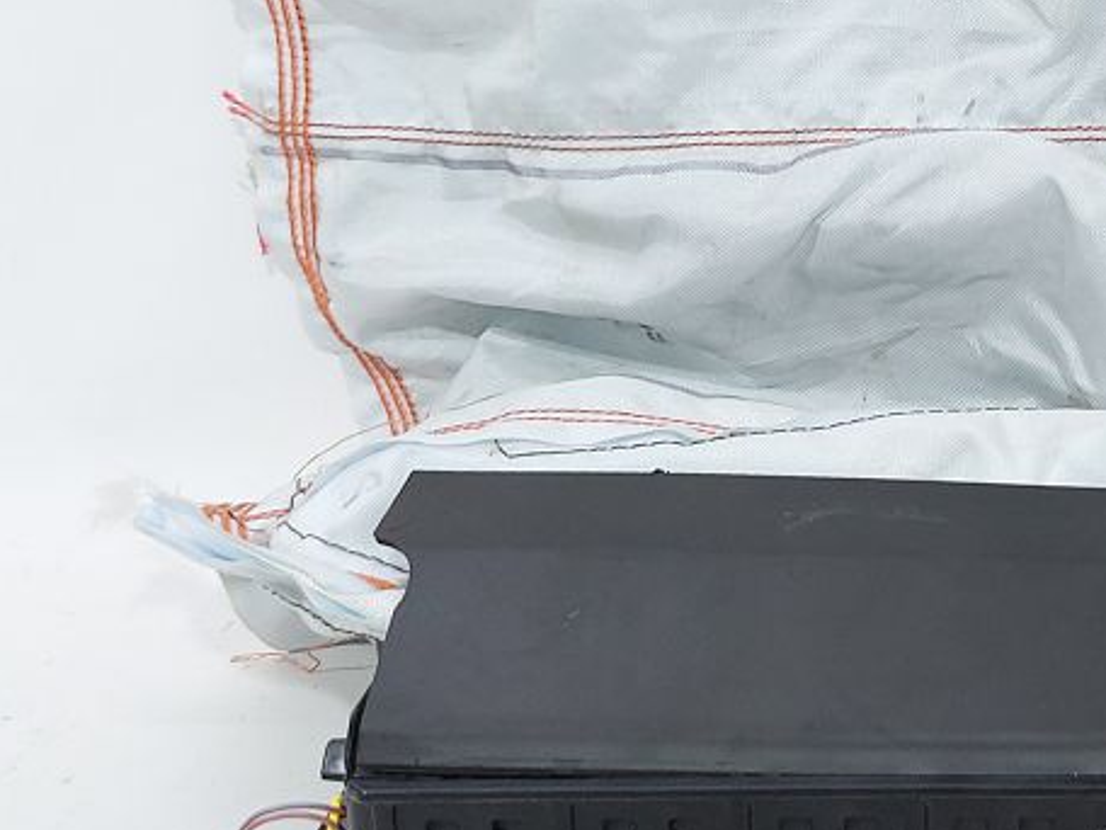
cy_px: 87
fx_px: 2332
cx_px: 1233
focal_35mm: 73
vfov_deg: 19.8
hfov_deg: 24.7
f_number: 1.8
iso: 64
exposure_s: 1/50
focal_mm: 5.23
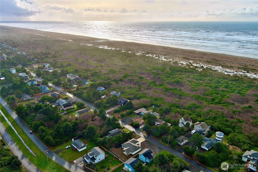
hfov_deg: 63.7
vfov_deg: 45.0
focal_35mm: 29
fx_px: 208
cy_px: 86
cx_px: 129
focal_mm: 10.57
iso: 100
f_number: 2.8
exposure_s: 1/1040
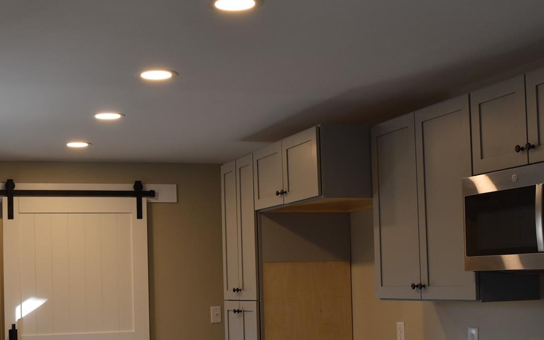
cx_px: 236
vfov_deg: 20.7
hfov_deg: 32.9
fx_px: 919
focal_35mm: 62
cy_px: 268
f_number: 5.6
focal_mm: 22
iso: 400
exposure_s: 1/125
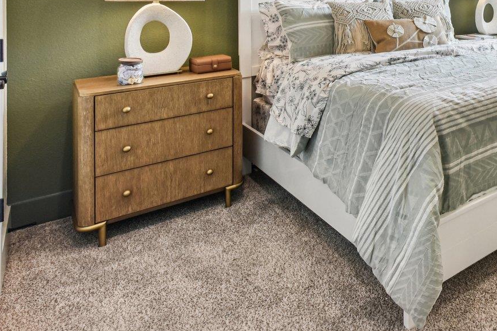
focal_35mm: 33
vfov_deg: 34.8
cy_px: -26
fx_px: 455
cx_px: 560
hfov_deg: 43.0
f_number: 8
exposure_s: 1/50
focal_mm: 14
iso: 800
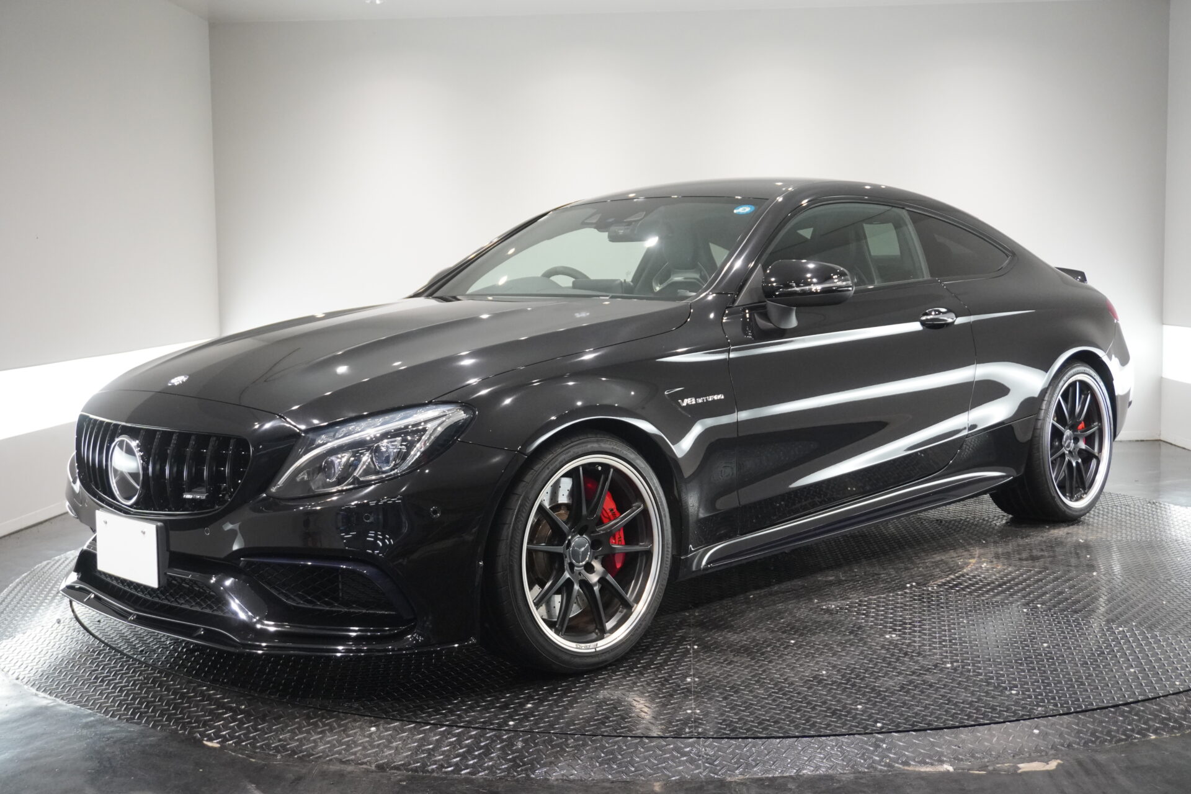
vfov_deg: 31.9
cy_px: 397
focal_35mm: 42
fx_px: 1389
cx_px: 596
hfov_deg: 46.4
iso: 2000
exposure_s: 1/160
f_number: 4.5
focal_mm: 28
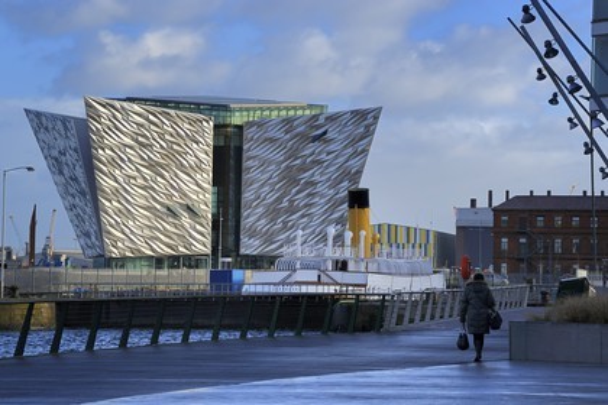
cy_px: 202
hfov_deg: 18.3
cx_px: 304
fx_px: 1891
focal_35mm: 112
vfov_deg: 12.2
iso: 200
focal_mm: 112
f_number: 11
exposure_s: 1/125
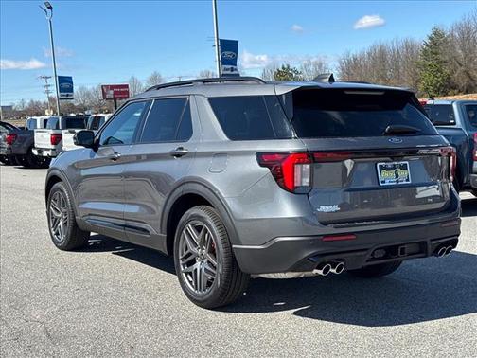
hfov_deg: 39.7
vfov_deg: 30.3
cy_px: 179
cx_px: 238
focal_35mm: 48
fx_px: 661
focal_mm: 6.76
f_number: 1.78
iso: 64
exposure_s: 1/3257
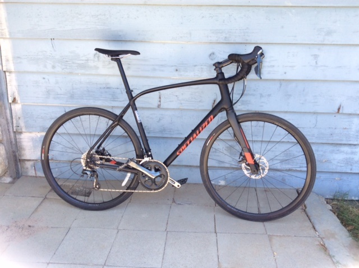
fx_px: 331
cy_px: 134
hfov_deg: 56.9
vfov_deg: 44.1
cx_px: 180
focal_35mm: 32
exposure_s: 1/139
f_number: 2.4
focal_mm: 3.3
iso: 32
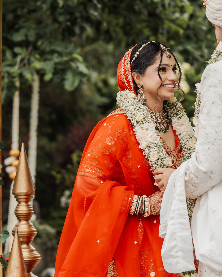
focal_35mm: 140
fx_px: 1150
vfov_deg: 13.7
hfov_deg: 11.0
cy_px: 105
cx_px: 159
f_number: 3.2
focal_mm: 72
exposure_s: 1/800
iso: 320
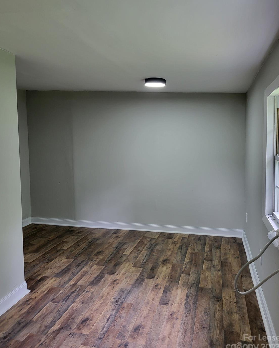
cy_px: 164
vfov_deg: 62.2
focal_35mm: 28
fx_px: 289
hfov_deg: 51.5
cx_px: 137
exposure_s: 1/40
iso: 200
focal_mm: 5.4
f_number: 1.8
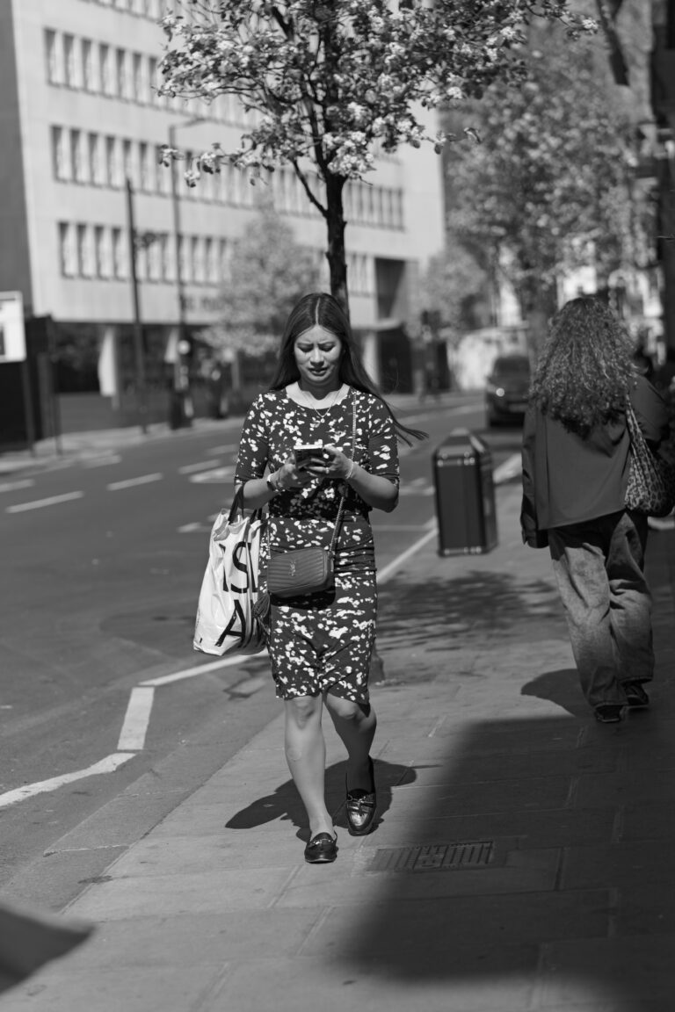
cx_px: 338
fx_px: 2390
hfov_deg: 16.1
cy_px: 506
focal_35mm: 85
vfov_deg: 23.9
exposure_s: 1/6400
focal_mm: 85
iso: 250
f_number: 2.8
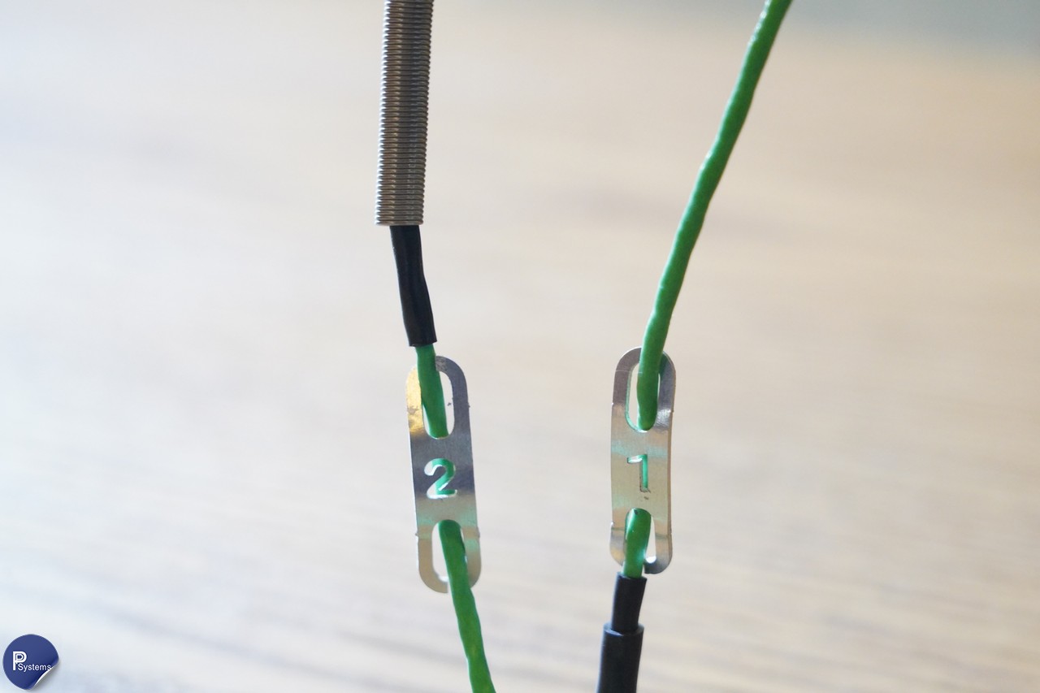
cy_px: 346
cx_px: 520
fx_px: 3033
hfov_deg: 19.5
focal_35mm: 105
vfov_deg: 13.0
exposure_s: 1/80
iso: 12800
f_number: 7.1
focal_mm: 105
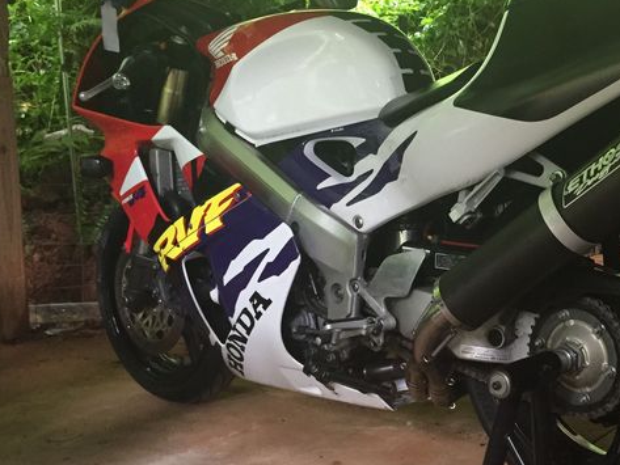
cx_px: 503
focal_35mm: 49
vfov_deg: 29.6
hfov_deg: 37.4
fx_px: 878
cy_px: 282
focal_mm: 4.15
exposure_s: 1/30
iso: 200
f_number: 2.2
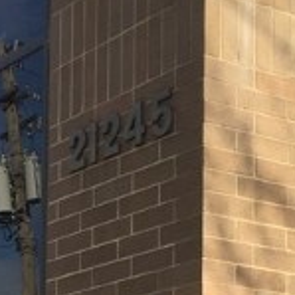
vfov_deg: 12.7
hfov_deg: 12.9
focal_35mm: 132
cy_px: 418
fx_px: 1273
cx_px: -42
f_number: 2.2
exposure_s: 1/898
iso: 32
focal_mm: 4.15
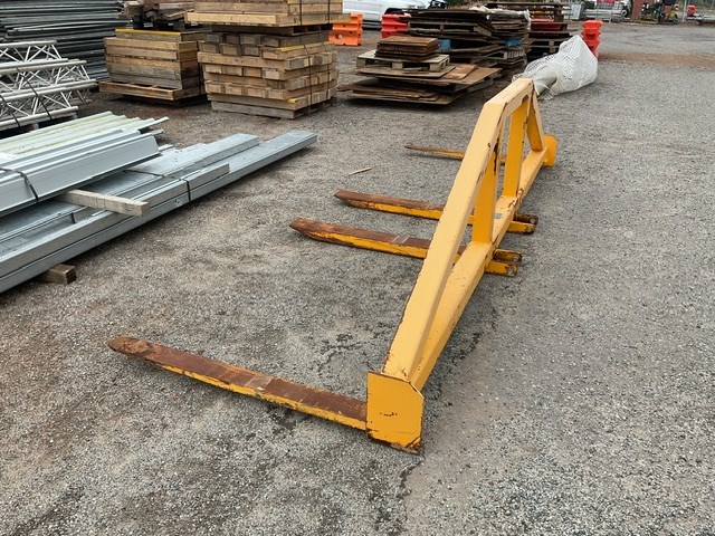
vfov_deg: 48.2
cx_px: 358
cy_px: 268
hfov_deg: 61.7
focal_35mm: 29
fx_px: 599
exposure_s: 1/1626
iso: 16
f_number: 1.8
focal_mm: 3
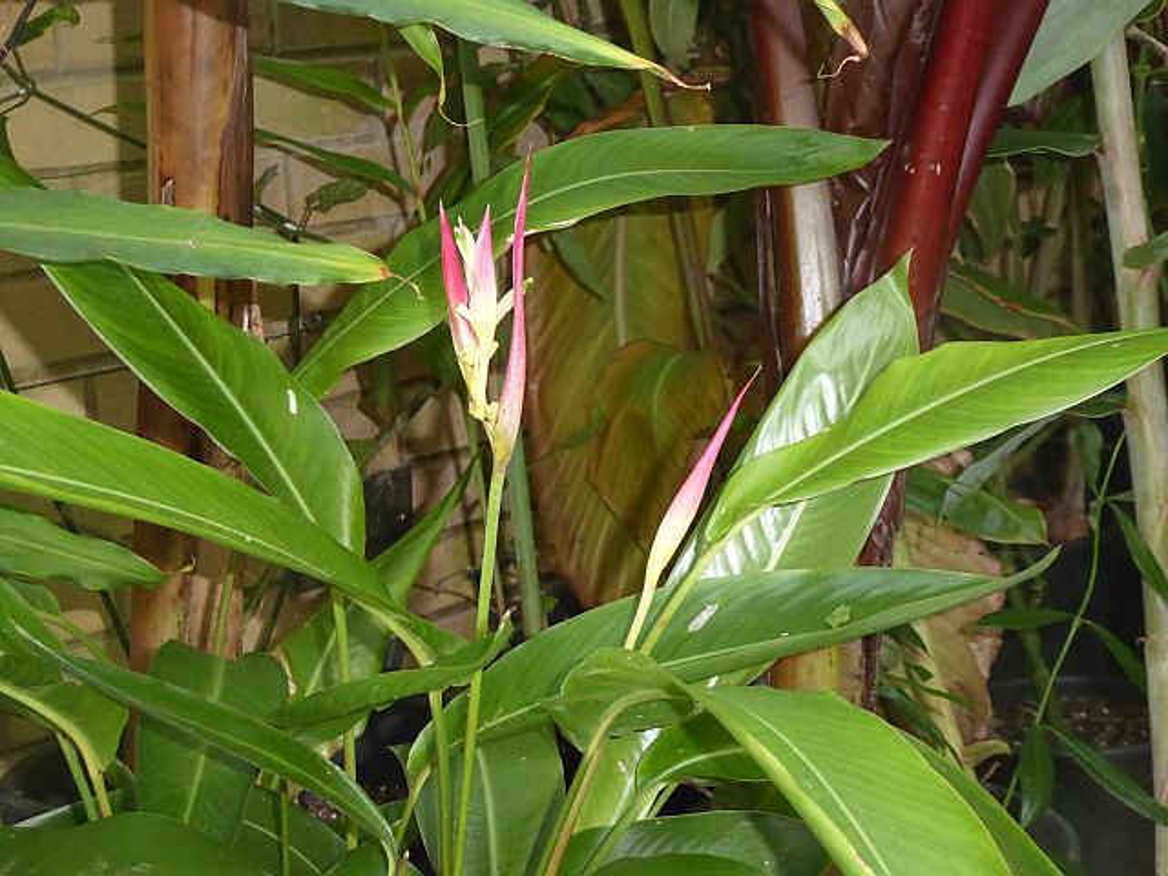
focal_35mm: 79
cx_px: 584
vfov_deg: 18.7
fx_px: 2666
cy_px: 438
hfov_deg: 24.7
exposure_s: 1/60
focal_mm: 13.2
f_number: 4.6
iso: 800
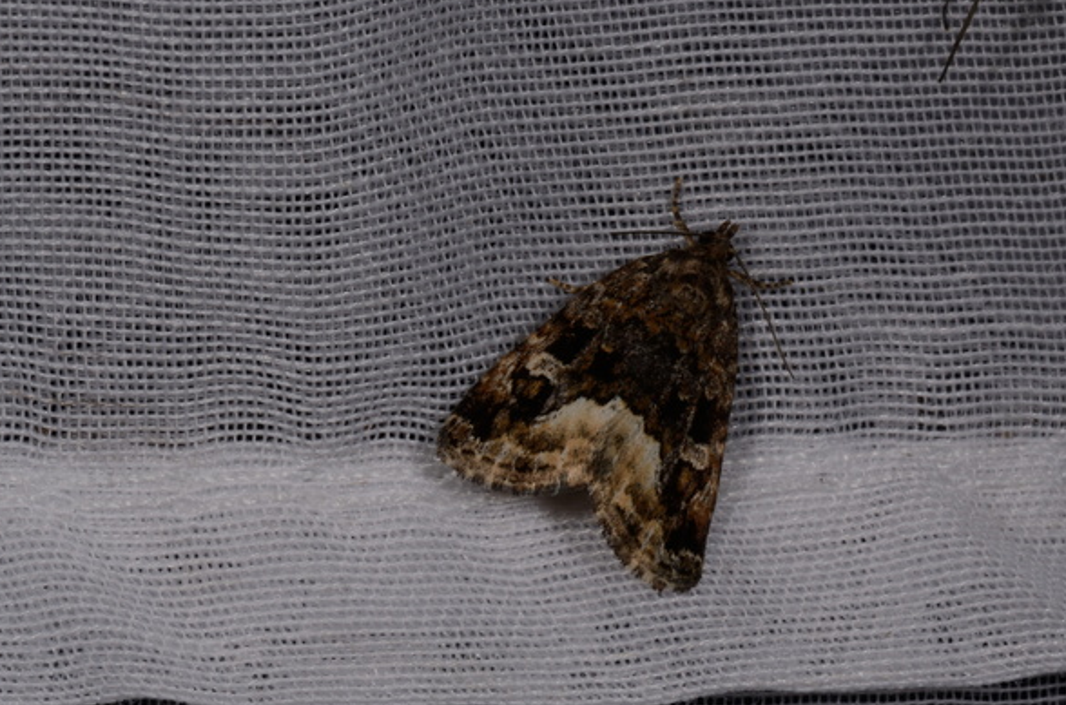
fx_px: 5071
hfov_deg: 12.0
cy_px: 391
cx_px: 633
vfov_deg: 8.0
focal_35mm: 172
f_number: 32
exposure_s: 1/60
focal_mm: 85
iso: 100
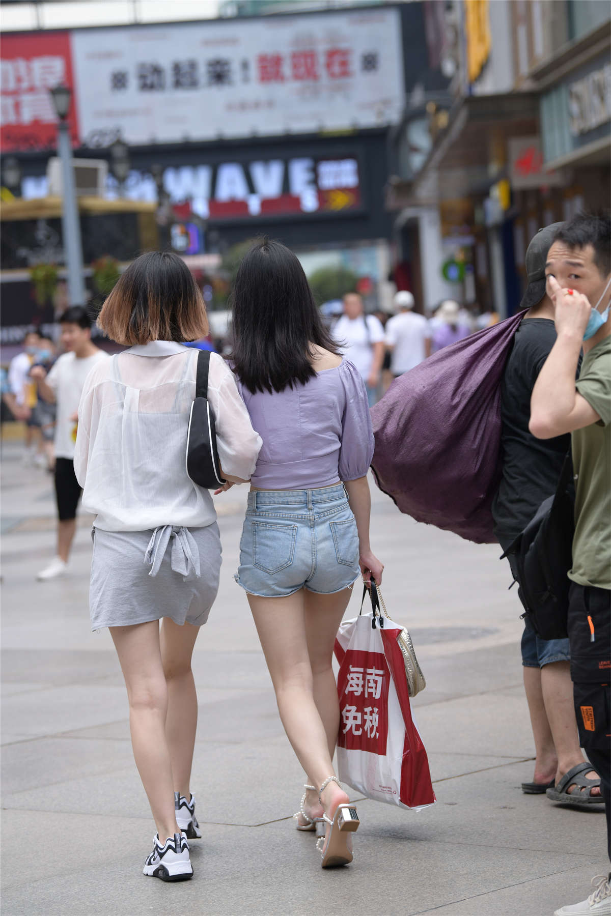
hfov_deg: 11.8
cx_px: 306
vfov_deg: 17.6
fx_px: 2953
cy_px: 458
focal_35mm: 116
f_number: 4
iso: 320
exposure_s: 1/800
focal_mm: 116
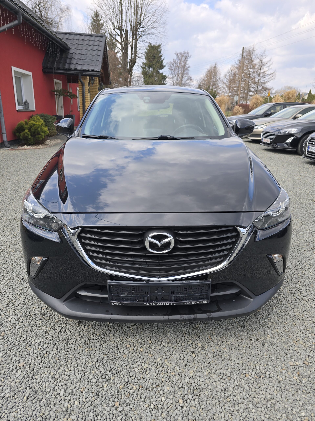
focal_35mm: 23
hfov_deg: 58.9
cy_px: 210
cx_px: 158
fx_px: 279
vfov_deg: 73.9
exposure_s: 1/308
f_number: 1.7
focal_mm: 6.3
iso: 12
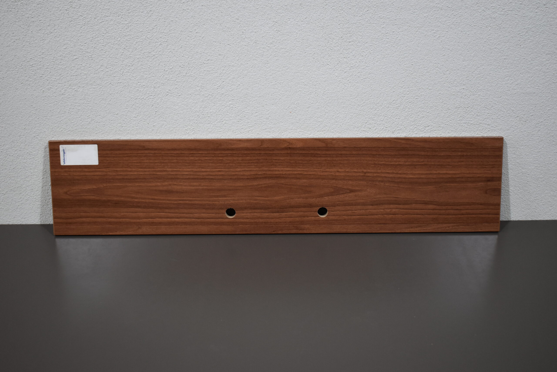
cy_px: 186
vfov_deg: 26.5
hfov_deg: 38.9
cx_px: 278
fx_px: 789
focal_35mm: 51
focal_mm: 34
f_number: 4.5
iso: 800
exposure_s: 1/250
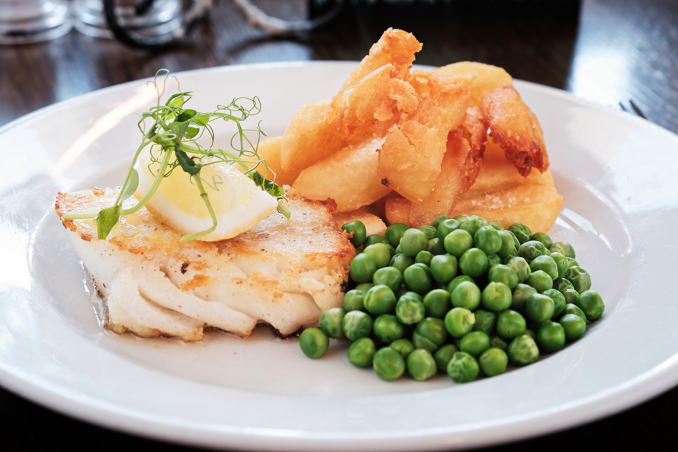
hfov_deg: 24.5
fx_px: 1563
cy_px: 226
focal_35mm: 83
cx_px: 339
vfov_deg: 16.5
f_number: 5.6
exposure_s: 1/15
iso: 200
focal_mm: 55
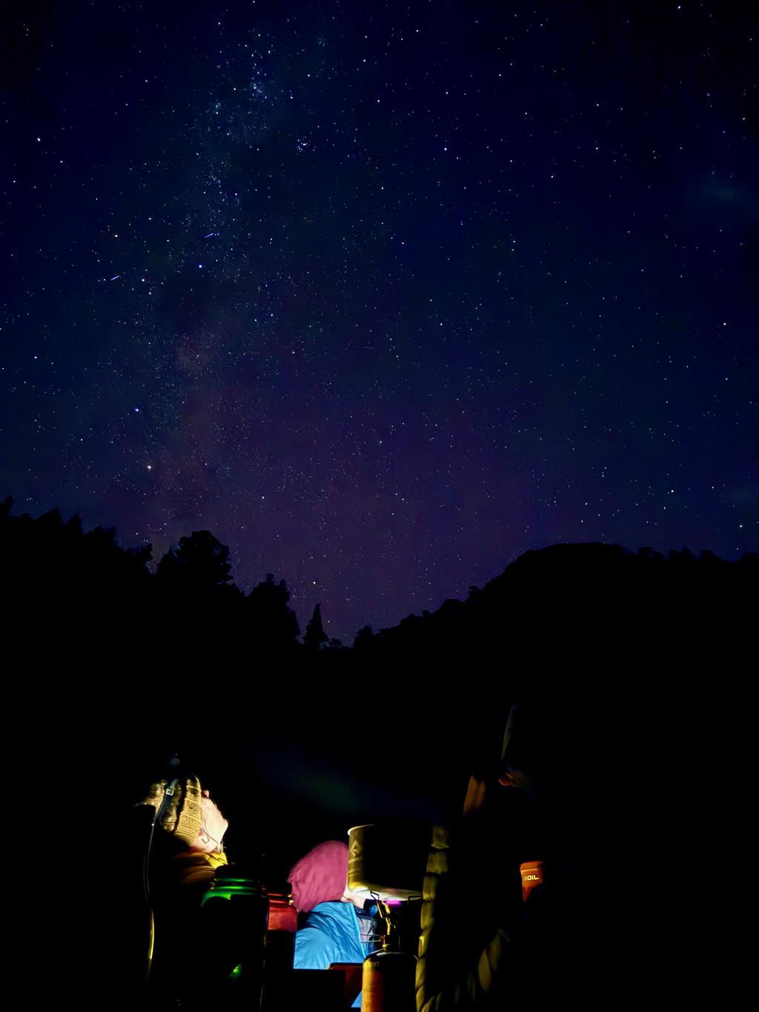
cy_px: 506
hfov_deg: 56.8
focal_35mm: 24
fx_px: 702
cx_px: 380
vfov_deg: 71.6
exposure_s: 1
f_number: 1.78
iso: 12500
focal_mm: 6.76
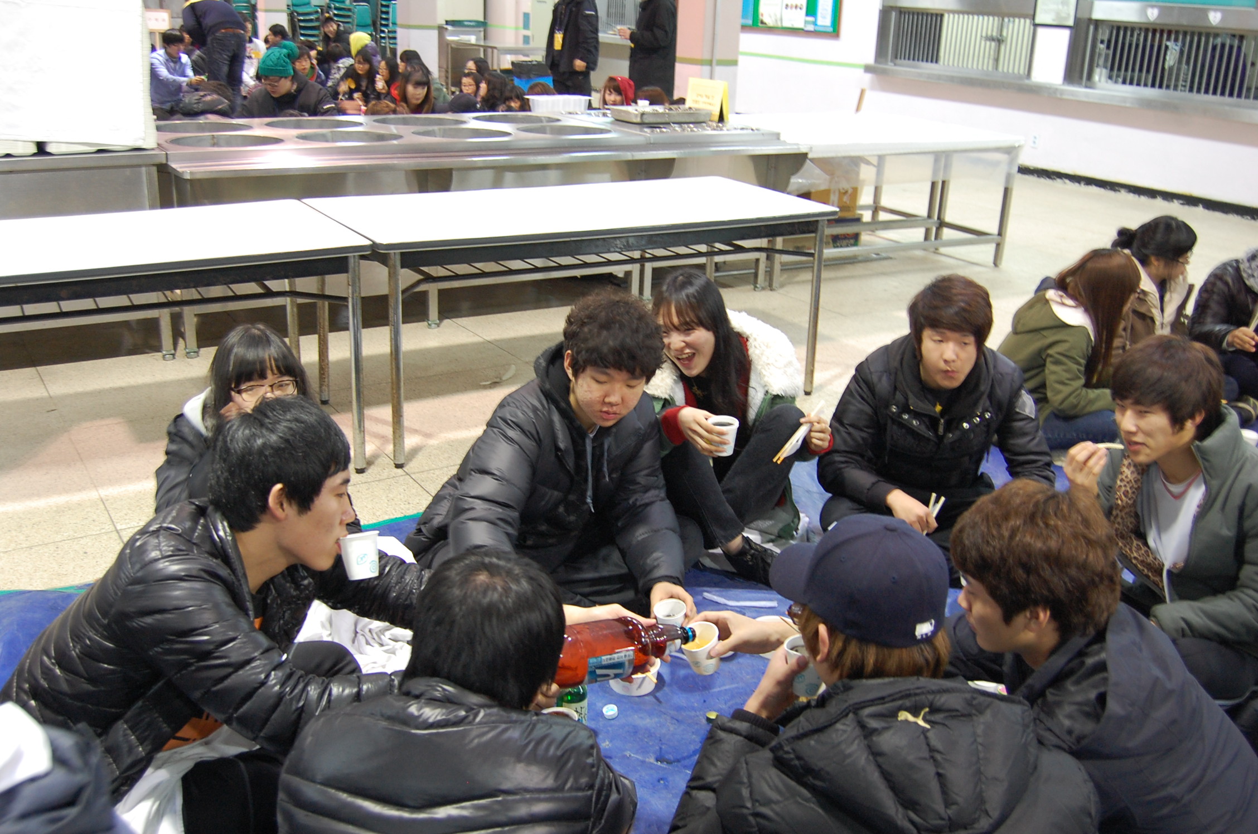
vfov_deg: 38.2
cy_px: 417
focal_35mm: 34
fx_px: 1204
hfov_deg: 55.2
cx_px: 629
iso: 800
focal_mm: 23
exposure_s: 1/13
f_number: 3.8
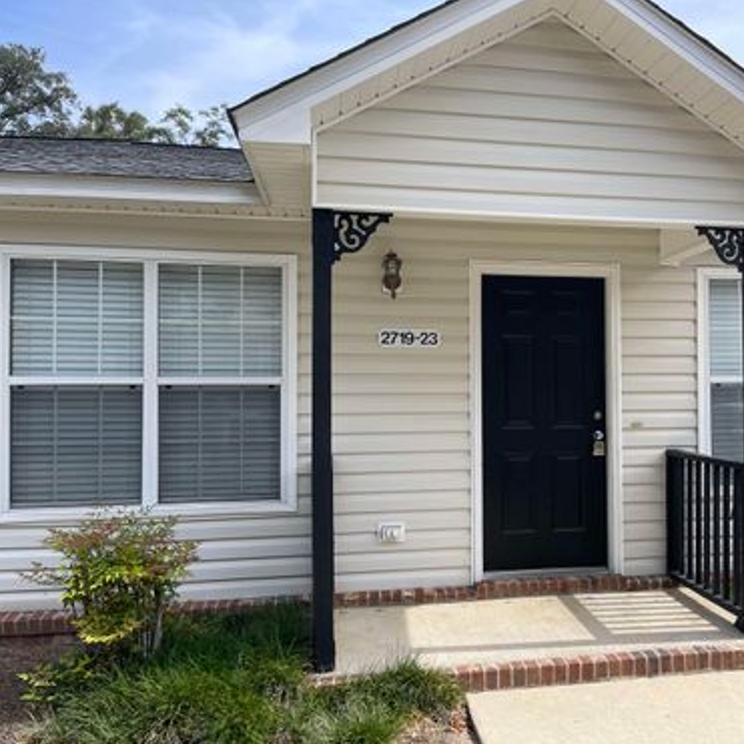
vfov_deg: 52.5
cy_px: 372
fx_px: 754
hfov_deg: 51.5
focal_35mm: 31
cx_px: 497
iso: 32
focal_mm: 5.1
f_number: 1.6
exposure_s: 1/1767
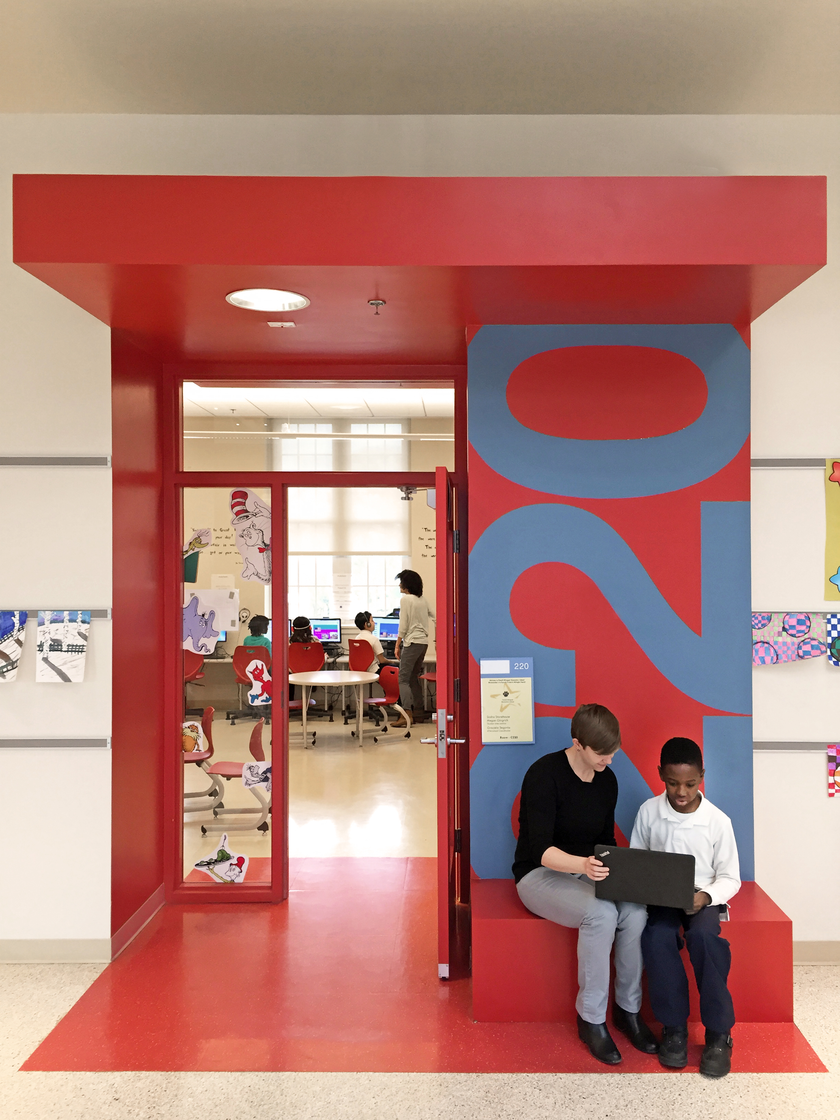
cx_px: 420
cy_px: 560
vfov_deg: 61.7
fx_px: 938
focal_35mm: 29
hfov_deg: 48.2
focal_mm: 4.15
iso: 40
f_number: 2.2
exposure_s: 1/30
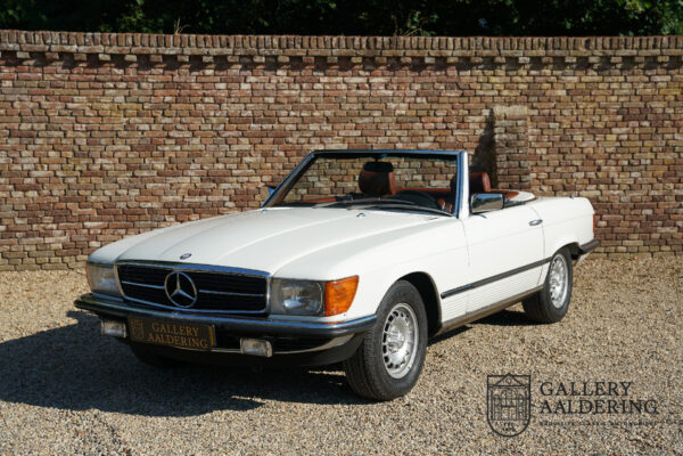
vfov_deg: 25.1
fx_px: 1023
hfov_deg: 36.9
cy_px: 228
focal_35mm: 54
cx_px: 342
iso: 100
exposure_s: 1/320
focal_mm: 53.9
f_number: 5.6
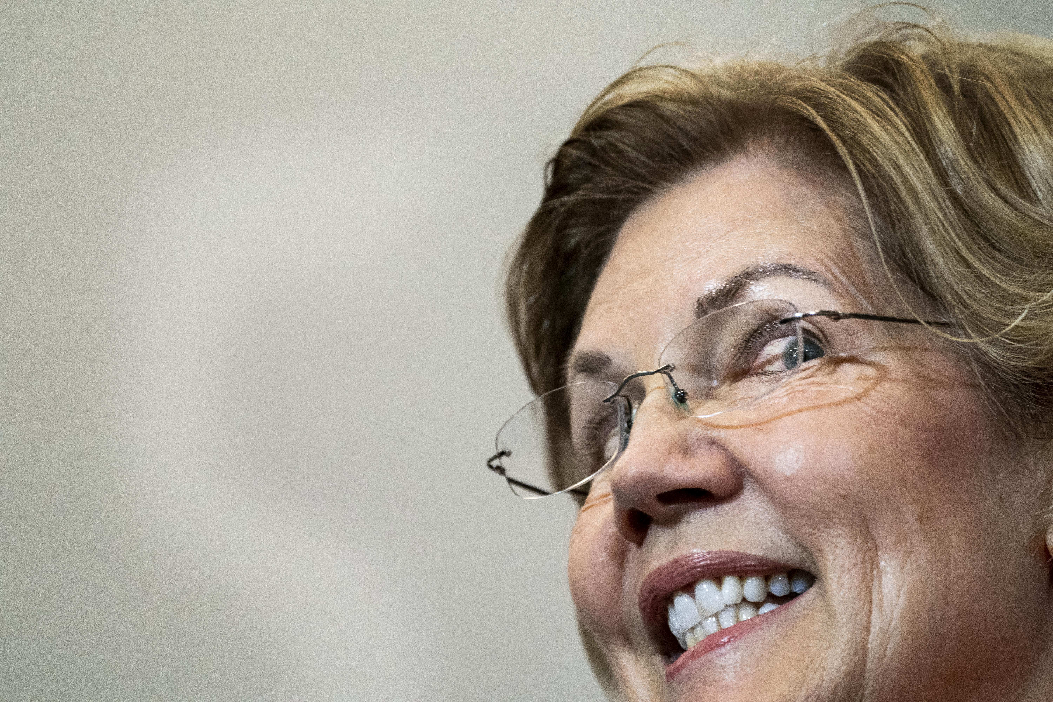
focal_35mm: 256
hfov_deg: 8.0
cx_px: 526
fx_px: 7487
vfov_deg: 5.4
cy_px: 351
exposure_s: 1/400
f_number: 5.6
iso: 6400
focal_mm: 256
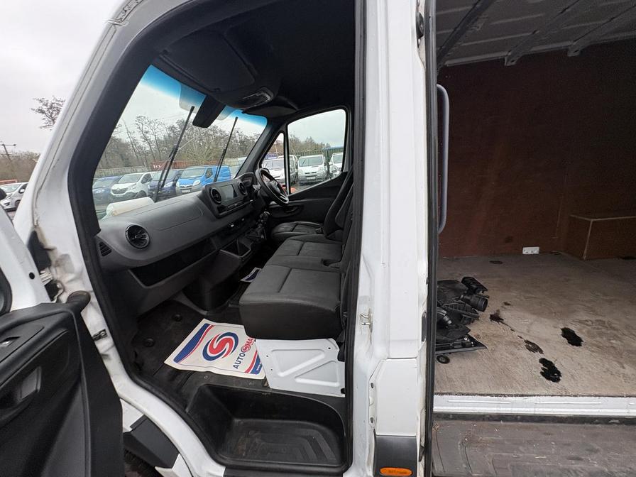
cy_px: 238
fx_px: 257
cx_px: 318
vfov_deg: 85.7
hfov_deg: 102.1
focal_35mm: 14
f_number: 2.2
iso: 50
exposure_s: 1/99
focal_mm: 2.22
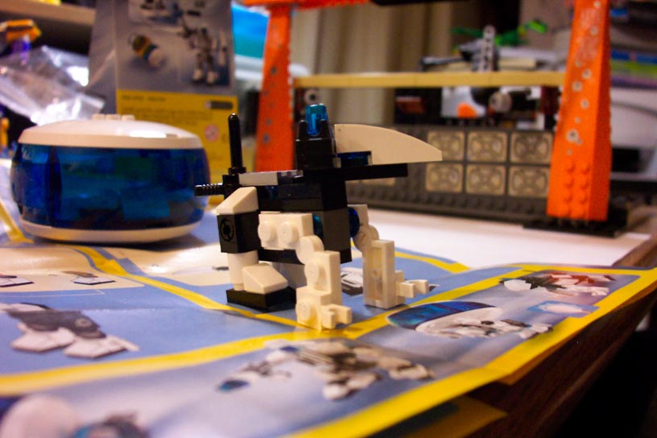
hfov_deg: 54.4
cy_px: 219
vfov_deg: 37.9
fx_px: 639
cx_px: 328
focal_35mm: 35
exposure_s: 1/10
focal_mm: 7.5
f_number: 2.8
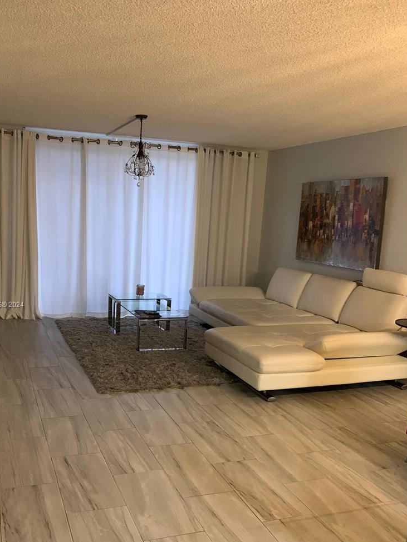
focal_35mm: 32
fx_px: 502
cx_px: 173
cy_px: 305
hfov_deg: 44.0
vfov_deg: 56.6
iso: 400
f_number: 1.8
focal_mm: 4.25
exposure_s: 1/30
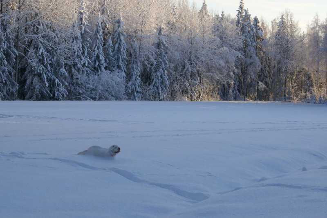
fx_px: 953
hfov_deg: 19.5
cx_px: 164
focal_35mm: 105
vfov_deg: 13.0
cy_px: 109
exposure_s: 1/160
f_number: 8
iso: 100
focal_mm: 70
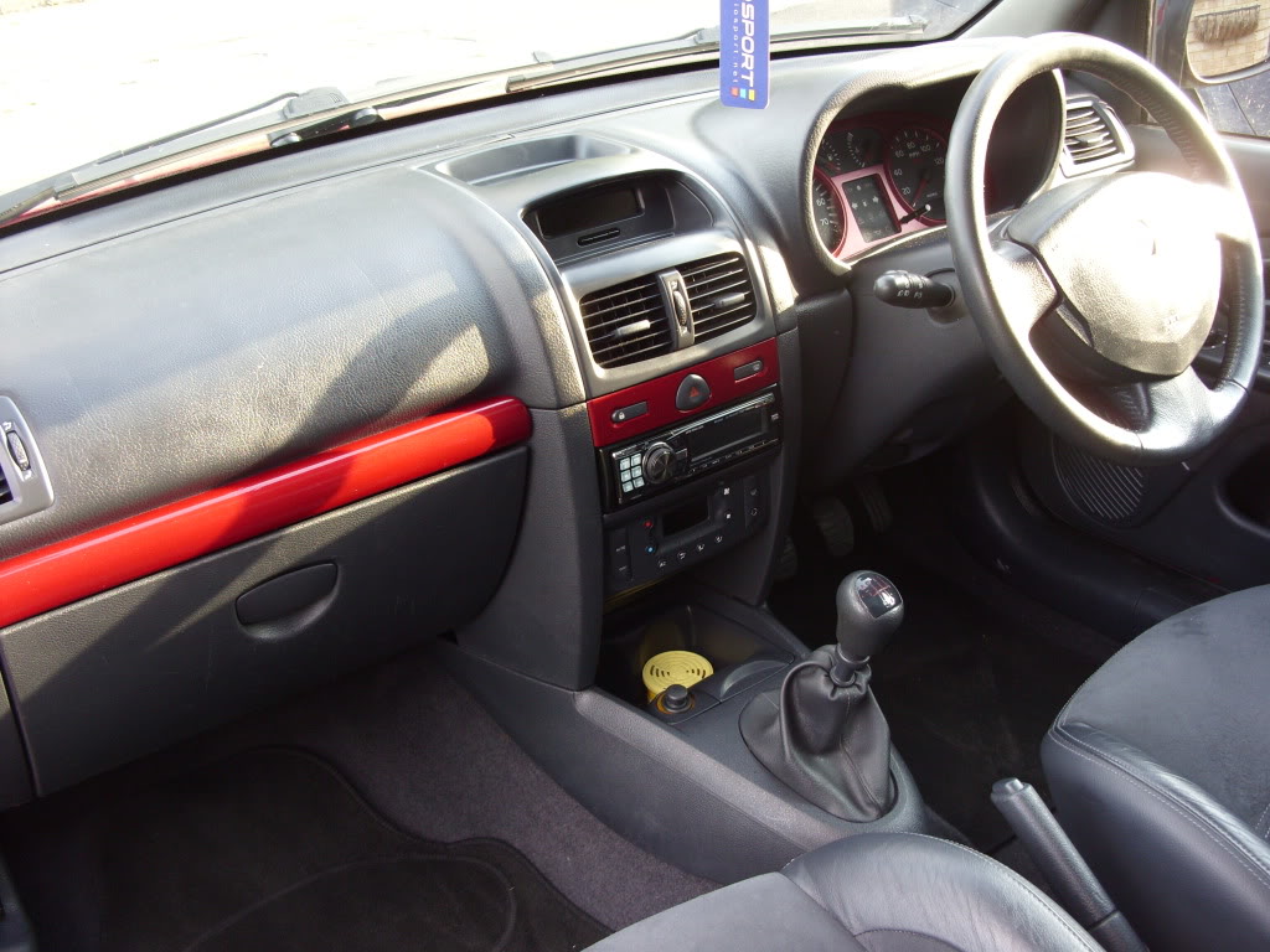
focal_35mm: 38
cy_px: 476
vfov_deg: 37.7
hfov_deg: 49.0
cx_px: 635
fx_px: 1394
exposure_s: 1/30
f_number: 2.8
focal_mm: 6.3
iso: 100
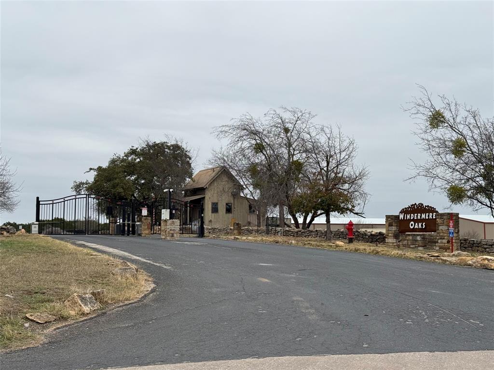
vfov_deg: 30.3
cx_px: 247
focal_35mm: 48
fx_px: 685
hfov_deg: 39.7
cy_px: 185
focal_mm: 6.76
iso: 64
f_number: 1.78
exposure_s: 1/3704
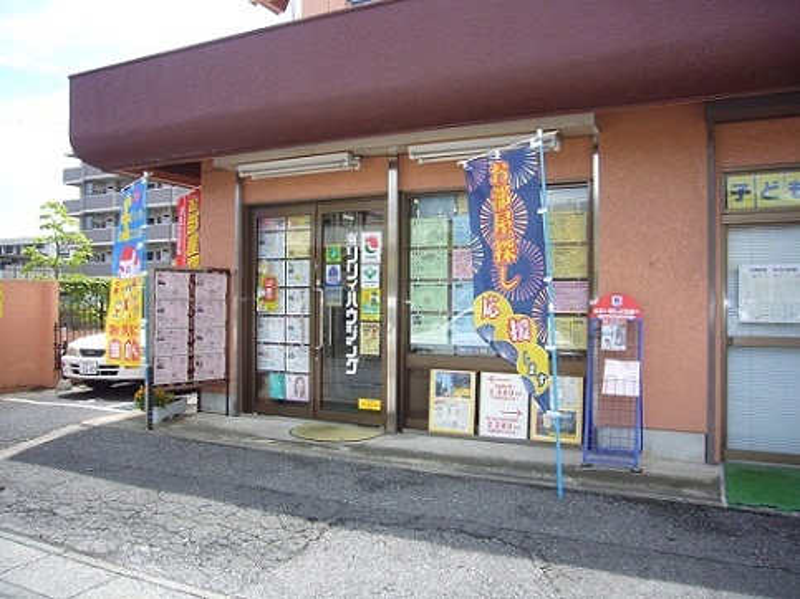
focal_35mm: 28
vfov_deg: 49.7
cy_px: 300
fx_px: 647
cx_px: 400
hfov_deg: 63.5
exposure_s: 1/320
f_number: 2.8
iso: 80
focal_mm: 4.6
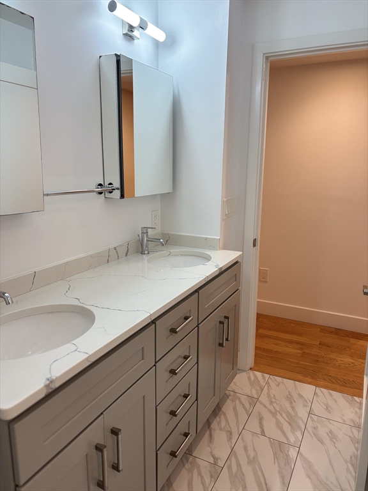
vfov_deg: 67.3
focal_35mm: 26
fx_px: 369
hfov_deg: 53.1
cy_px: 246
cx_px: 184
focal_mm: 5.96
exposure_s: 1/120
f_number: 1.6
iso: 100
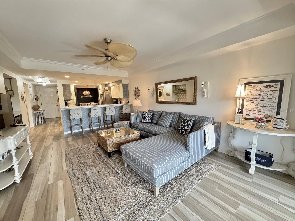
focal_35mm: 14
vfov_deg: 85.7
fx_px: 119
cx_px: 148
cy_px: 110
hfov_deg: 102.1
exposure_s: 1/60
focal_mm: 2.22
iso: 500
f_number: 2.2
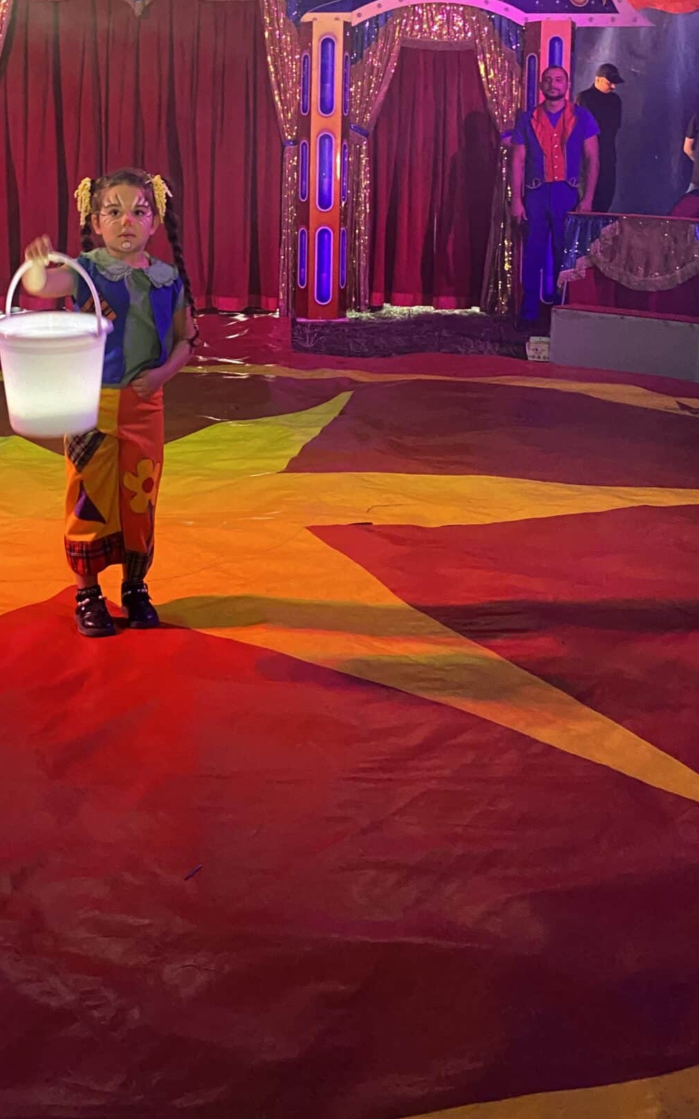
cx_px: 132
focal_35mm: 44
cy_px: 288
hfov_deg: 28.5
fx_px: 1341
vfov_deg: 43.9
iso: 640
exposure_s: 1/34
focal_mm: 4.25
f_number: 1.8
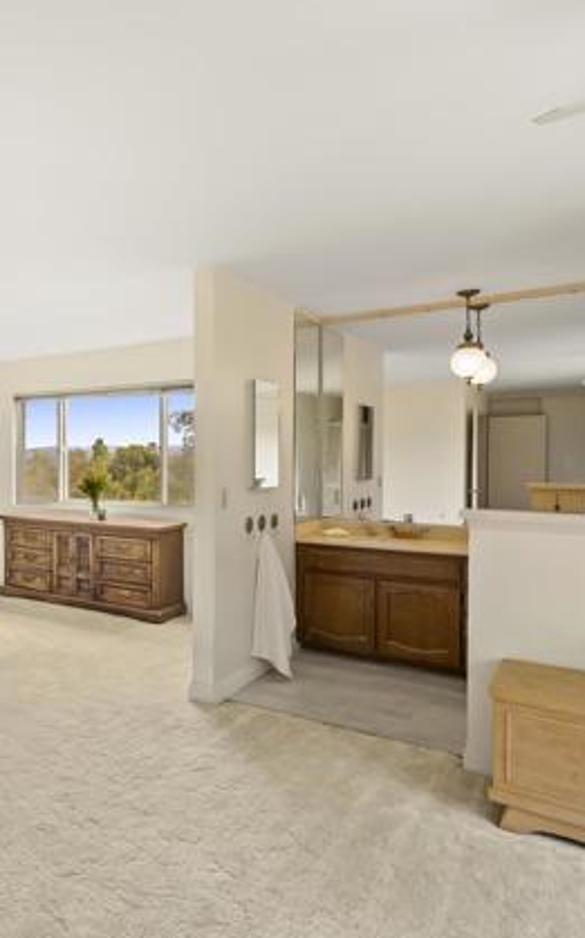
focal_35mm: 25
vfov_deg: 72.6
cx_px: 54
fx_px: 638
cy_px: 465
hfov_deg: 44.6
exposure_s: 1/8
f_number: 8
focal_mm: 16
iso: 500
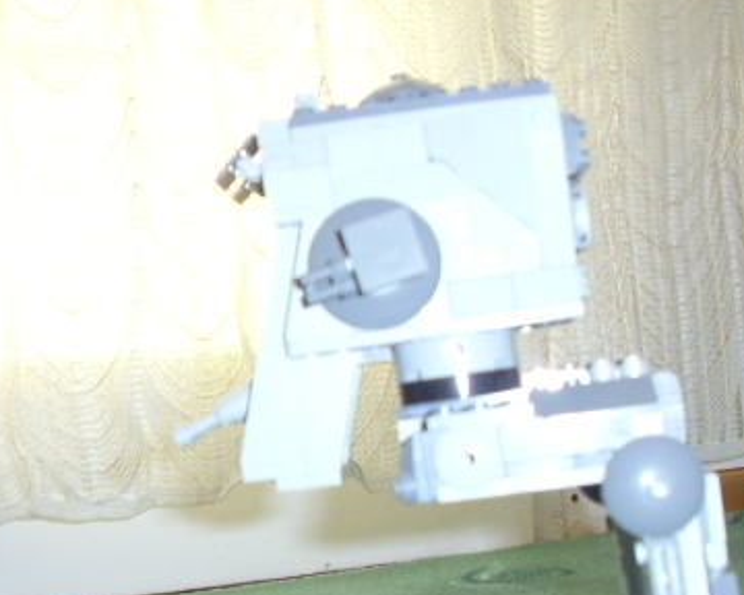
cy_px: 477
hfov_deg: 35.0
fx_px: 1145
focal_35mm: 52
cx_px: 577
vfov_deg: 28.5
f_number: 2.9
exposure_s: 1/30
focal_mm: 5.8
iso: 183
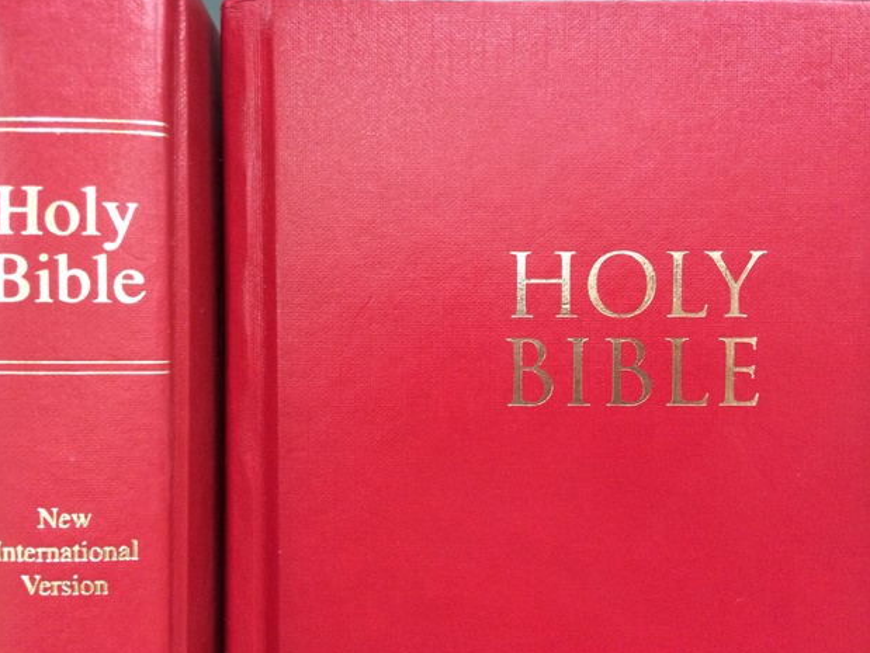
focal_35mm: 31
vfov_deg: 45.5
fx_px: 780
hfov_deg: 58.3
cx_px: 422
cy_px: 333
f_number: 2.2
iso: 320
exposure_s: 1/17
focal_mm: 4.12
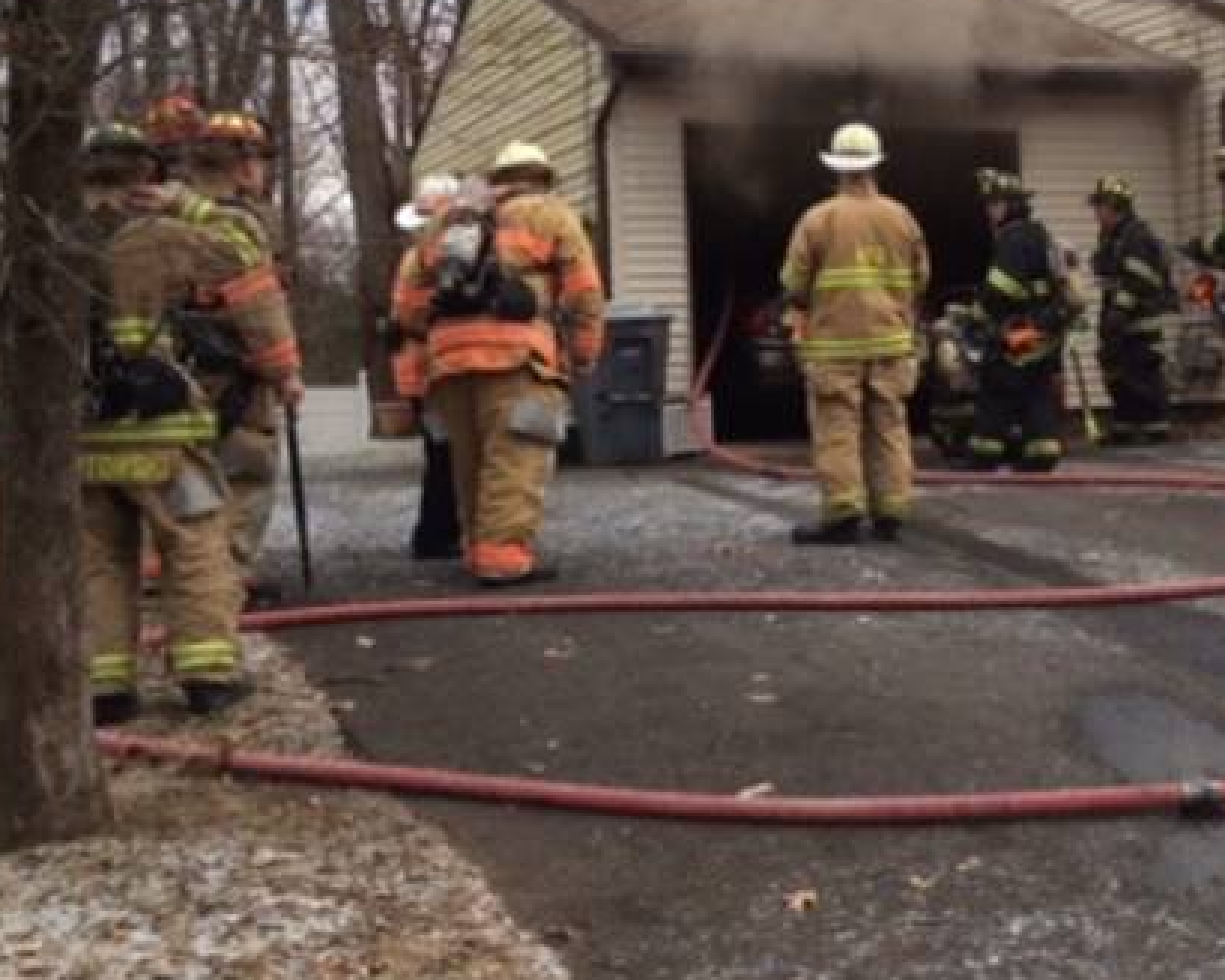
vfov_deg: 24.9
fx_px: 2212
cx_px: 974
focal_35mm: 61
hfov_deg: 30.2
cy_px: 326
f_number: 2.4
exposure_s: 1/120
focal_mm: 3.3
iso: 40
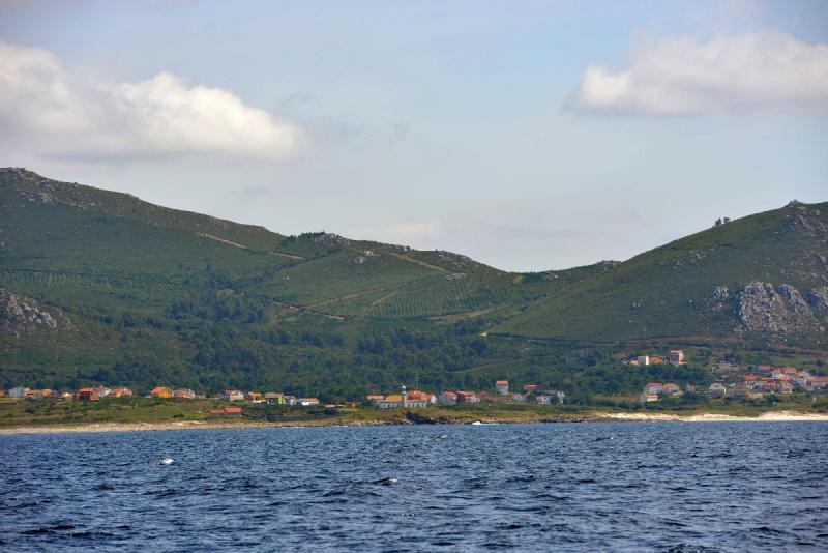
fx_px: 4601
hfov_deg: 10.3
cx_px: 414
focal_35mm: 200
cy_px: 276
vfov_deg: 6.9
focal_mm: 200
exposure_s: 1/400
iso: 160
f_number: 10
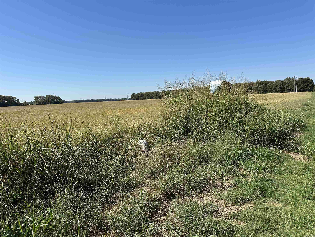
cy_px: 118
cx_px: 158
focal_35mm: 24
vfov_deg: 56.8
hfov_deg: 71.6
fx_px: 218
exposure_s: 1/4348
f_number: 1.78
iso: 80
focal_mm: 6.86
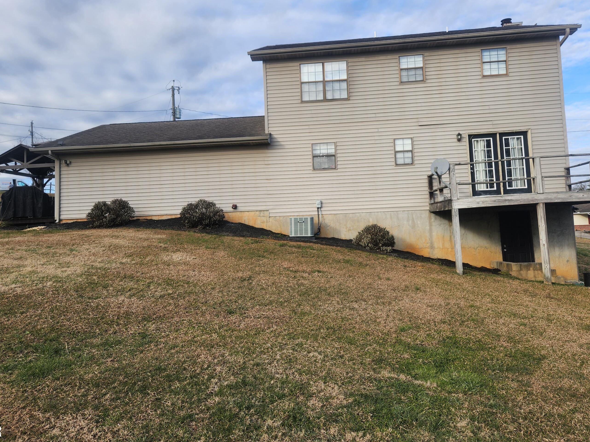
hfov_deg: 65.3
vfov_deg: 51.2
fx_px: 460
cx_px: 294
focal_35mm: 27
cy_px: 196
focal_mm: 5.4
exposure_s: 1/777
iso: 20
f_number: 1.8
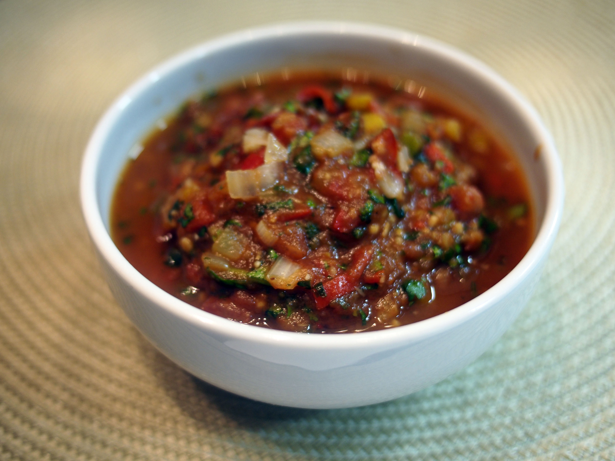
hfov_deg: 46.8
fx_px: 711
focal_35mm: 40
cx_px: 308
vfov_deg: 36.0
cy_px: 230
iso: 500
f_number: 1.7
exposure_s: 1/50
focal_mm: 20
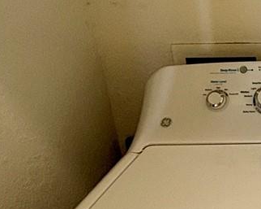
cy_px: 97
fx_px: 525
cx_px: 407
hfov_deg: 22.3
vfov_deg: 22.4
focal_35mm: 68
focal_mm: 2.22
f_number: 2.2
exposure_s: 1/120
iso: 200
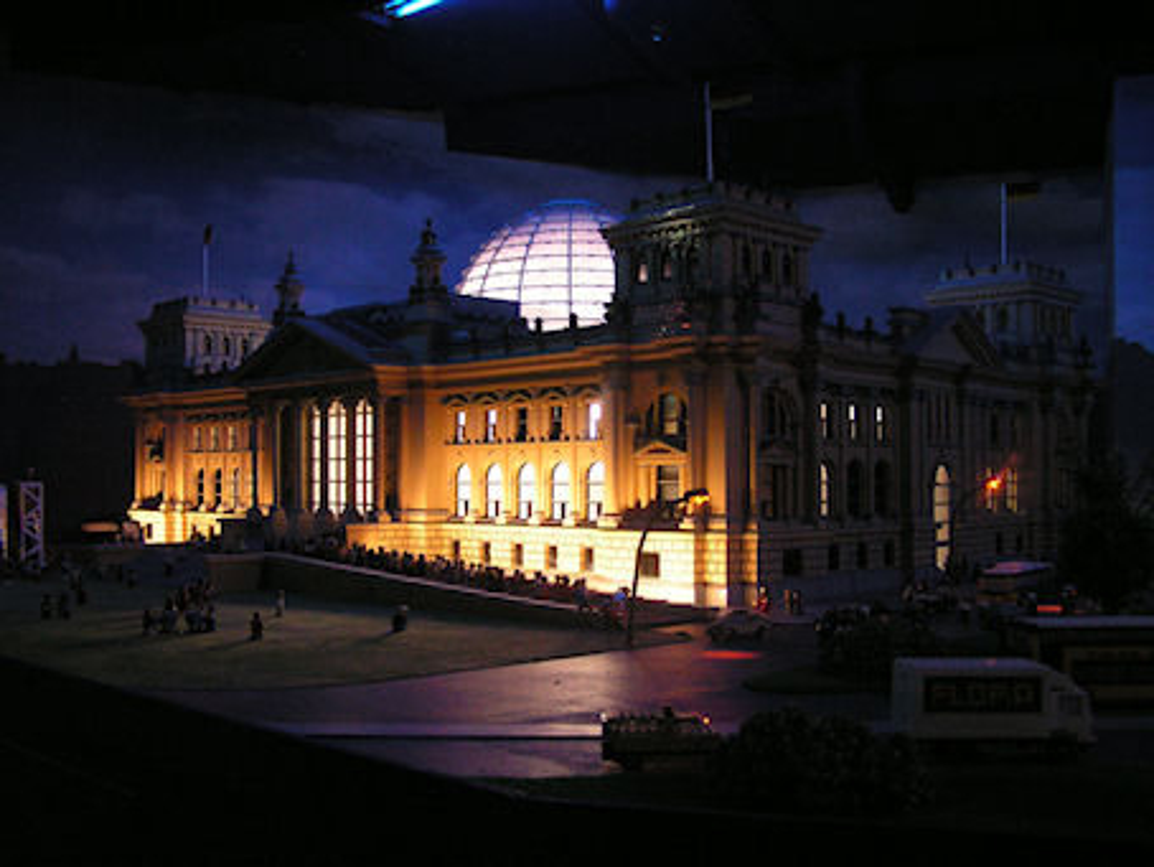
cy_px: 434
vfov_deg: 37.8
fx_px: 1267
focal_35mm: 38
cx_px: 577
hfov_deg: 49.0
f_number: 2.8
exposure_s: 1/4
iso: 200
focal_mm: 6.3
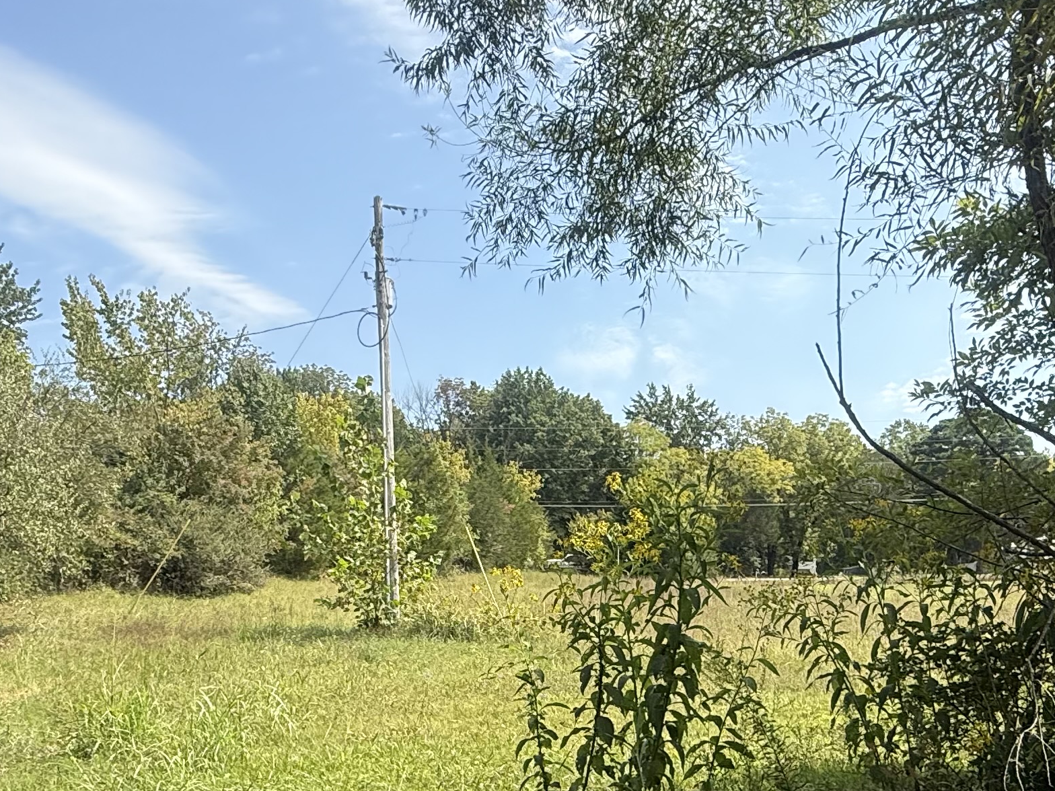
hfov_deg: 51.3
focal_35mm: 36
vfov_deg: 38.4
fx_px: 1097
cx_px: 509
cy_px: 611
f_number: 2.2
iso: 50
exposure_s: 1/1167
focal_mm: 2.22
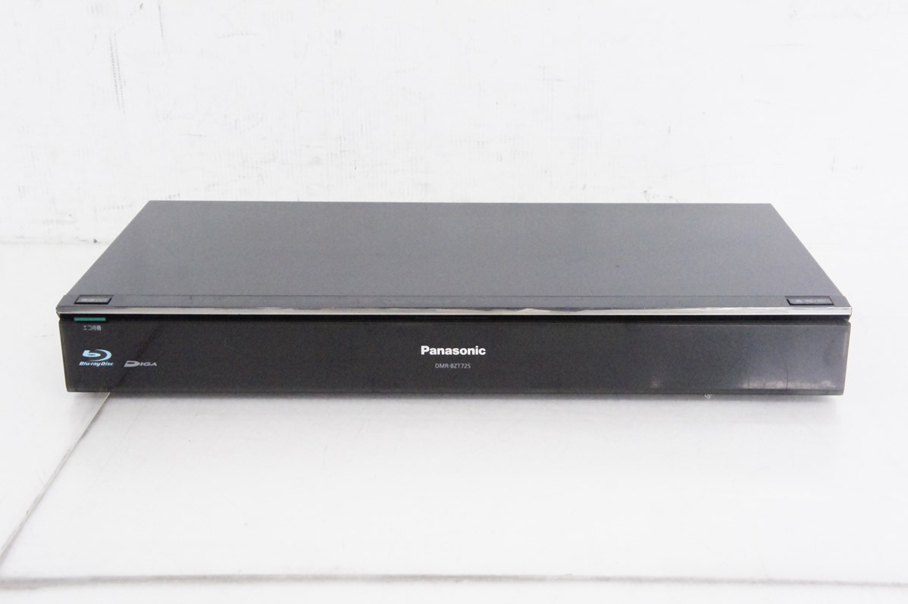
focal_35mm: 48
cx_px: 454
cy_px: 302
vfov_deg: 28.0
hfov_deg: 41.1
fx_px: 1210
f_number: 10
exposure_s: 1/40
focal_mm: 32
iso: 6400
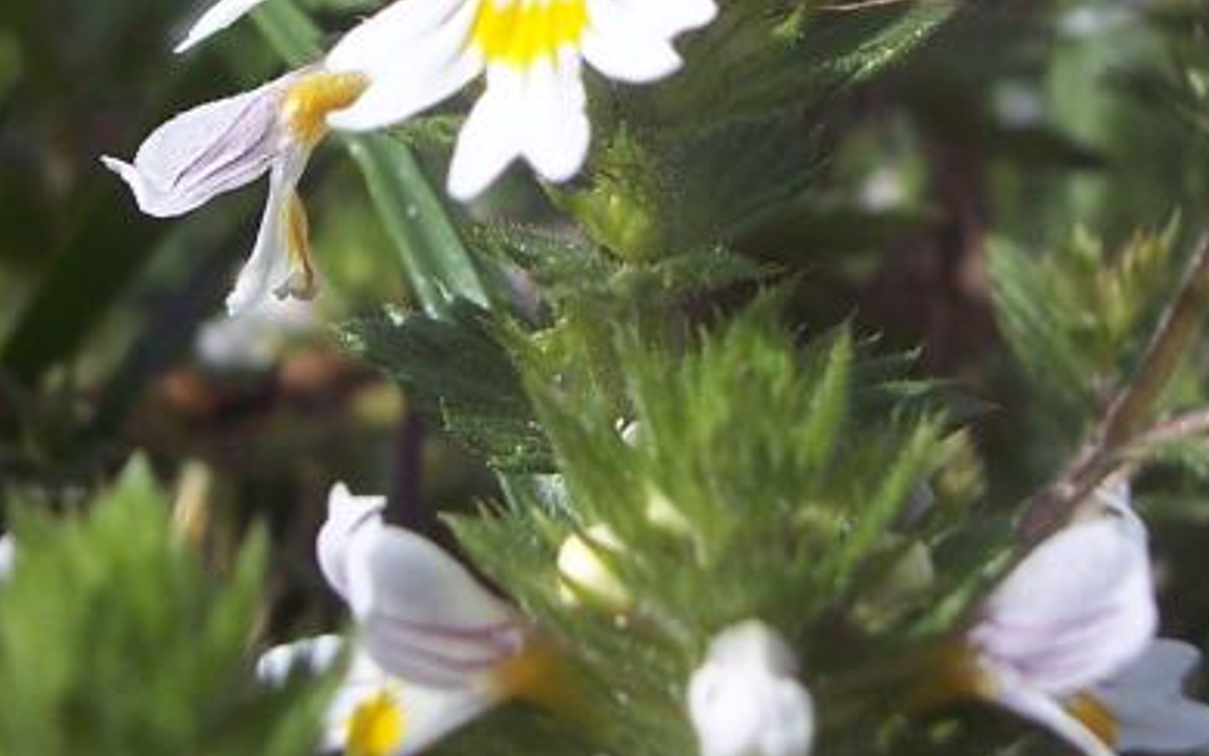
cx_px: 499
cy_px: -400
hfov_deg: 19.6
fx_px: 3494
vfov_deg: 11.8
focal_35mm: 106
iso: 100
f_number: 4
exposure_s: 1/750
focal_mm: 8
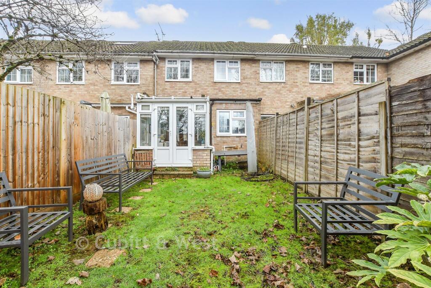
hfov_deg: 100.4
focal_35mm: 15
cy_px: 144
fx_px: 180
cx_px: 216
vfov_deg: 77.3
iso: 160
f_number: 8
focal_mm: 10
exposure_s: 1/30
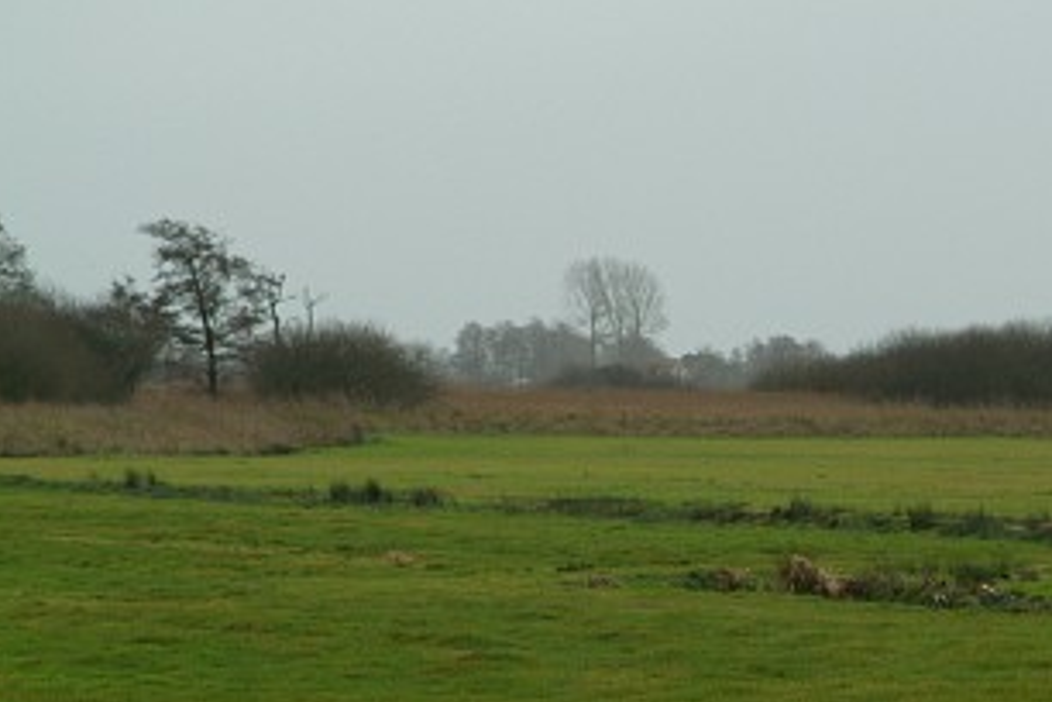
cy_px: 370
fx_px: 8737
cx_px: 760
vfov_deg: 4.6
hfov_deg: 6.9
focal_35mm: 299
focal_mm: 135
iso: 400
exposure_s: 1/250
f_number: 8
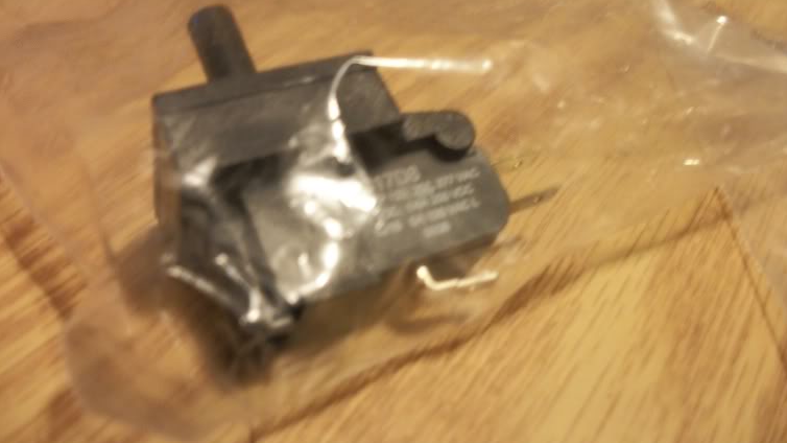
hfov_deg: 54.0
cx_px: 382
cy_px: 153
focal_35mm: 37
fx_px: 772
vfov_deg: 31.8
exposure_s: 1/8
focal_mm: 5.7
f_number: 2.9
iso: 174
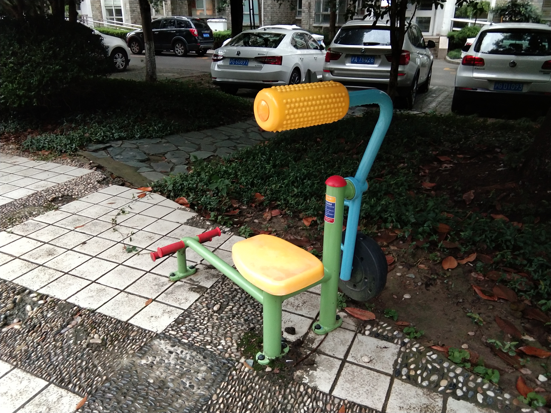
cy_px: 206
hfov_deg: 58.4
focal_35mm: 31
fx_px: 493
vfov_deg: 45.4
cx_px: 276
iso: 640
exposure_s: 1/20
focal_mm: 3.69
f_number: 2.2
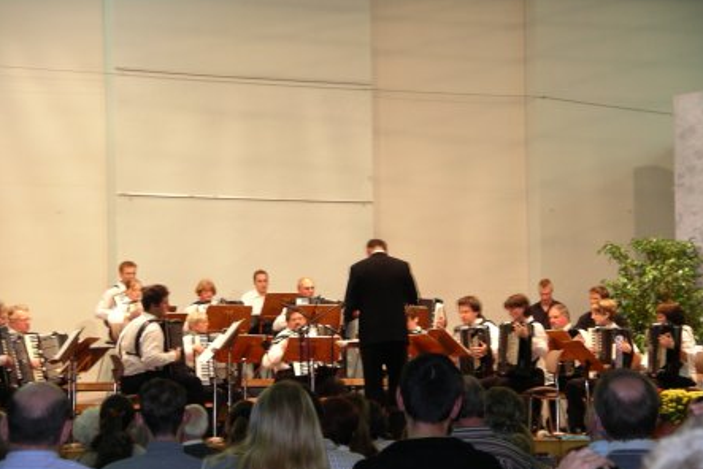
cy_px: 252
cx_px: 352
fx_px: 2013
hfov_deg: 19.8
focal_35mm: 103
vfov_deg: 13.3
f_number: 3.8
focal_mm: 20.4
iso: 200
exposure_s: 1/5
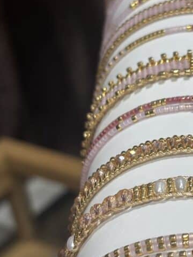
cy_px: 135
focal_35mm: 111
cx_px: 202
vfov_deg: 17.7
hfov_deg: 13.1
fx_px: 825
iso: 32
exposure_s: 1/200
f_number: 1.6
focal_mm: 5.96
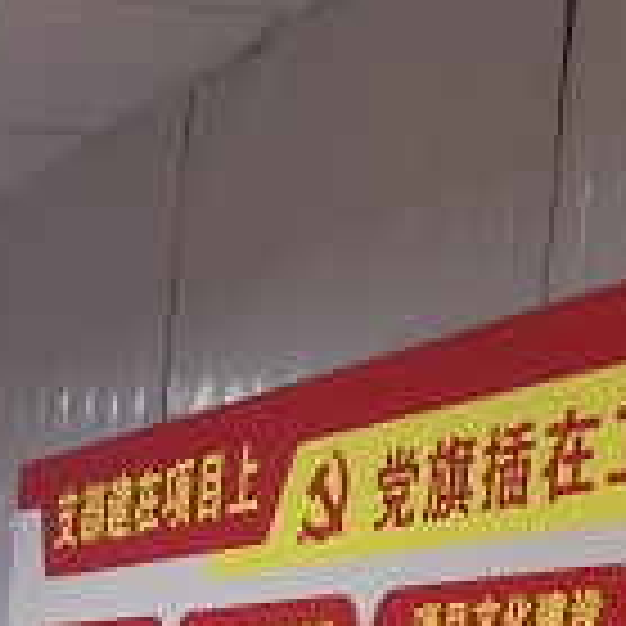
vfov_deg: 14.5
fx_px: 2251
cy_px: 1000
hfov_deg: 14.6
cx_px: -351
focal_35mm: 110
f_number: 1.8
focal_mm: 3.95
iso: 160
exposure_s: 1/50
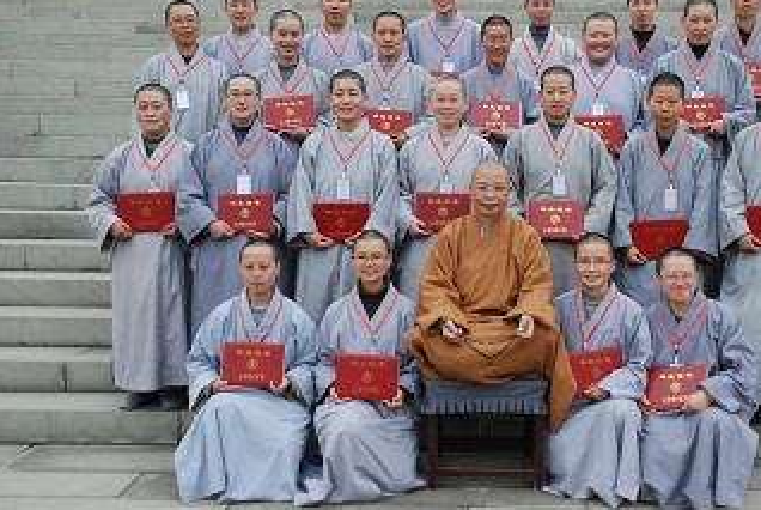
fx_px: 1037
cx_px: 457
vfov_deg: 27.6
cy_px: 221
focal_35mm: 49
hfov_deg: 40.1
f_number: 4.5
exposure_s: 1/4000
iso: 1600
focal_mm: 26
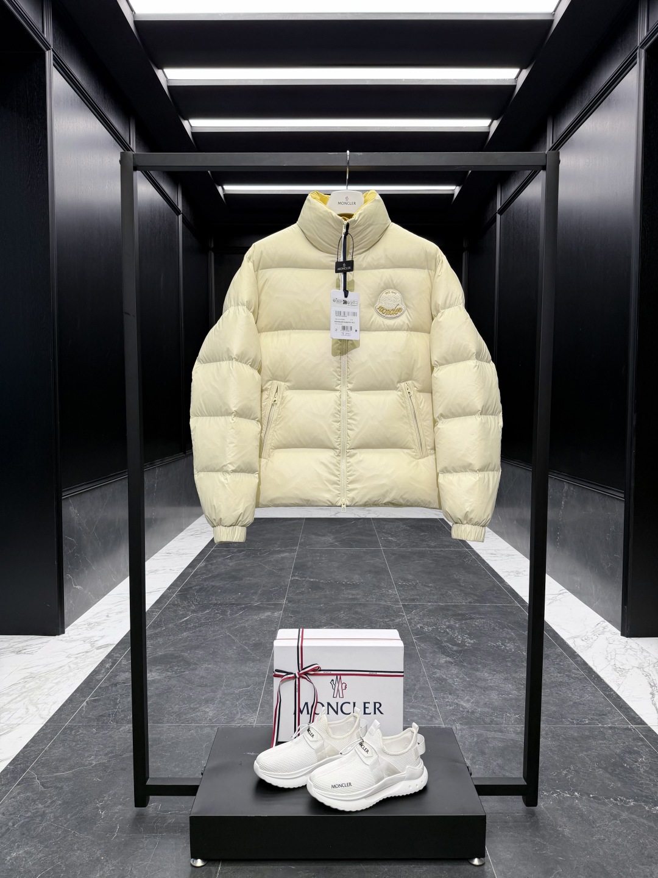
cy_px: 439
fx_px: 608
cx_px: 329
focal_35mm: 24
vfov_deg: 71.6
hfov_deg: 56.8
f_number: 1.78
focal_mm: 6.76
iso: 80
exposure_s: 1/100
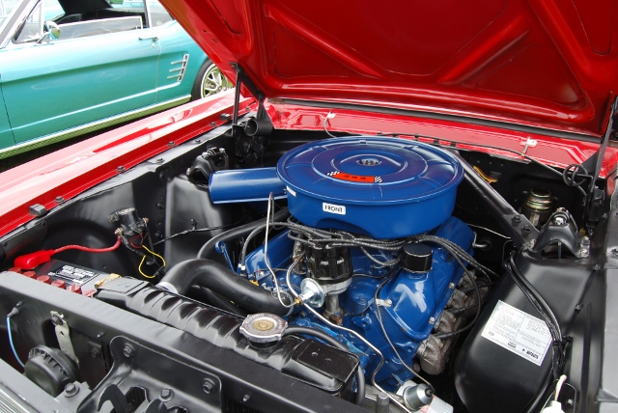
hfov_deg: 61.9
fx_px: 515
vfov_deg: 43.7
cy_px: 206
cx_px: 309
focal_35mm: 30
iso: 200
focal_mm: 20
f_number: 8
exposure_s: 1/80
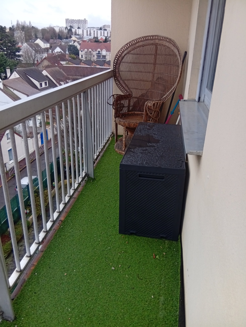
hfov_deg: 51.5
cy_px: 164
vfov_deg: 65.2
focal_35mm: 27
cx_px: 123
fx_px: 255
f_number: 1.8
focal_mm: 3.84
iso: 132
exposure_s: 1/50
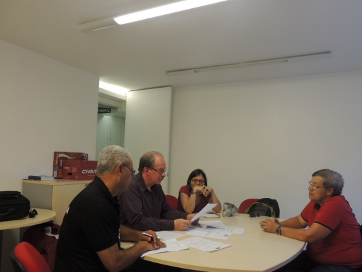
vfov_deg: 51.3
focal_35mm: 27
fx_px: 282
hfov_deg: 65.2
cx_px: 195
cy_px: 151
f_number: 3
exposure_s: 1/30
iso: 110
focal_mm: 4.3
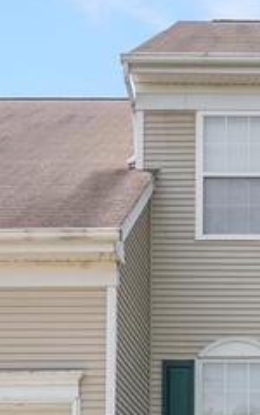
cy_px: 547
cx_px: 319
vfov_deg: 20.5
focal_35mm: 92
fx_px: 1040
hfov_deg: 13.8
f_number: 6.3
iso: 320
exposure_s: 1/1000
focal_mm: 10
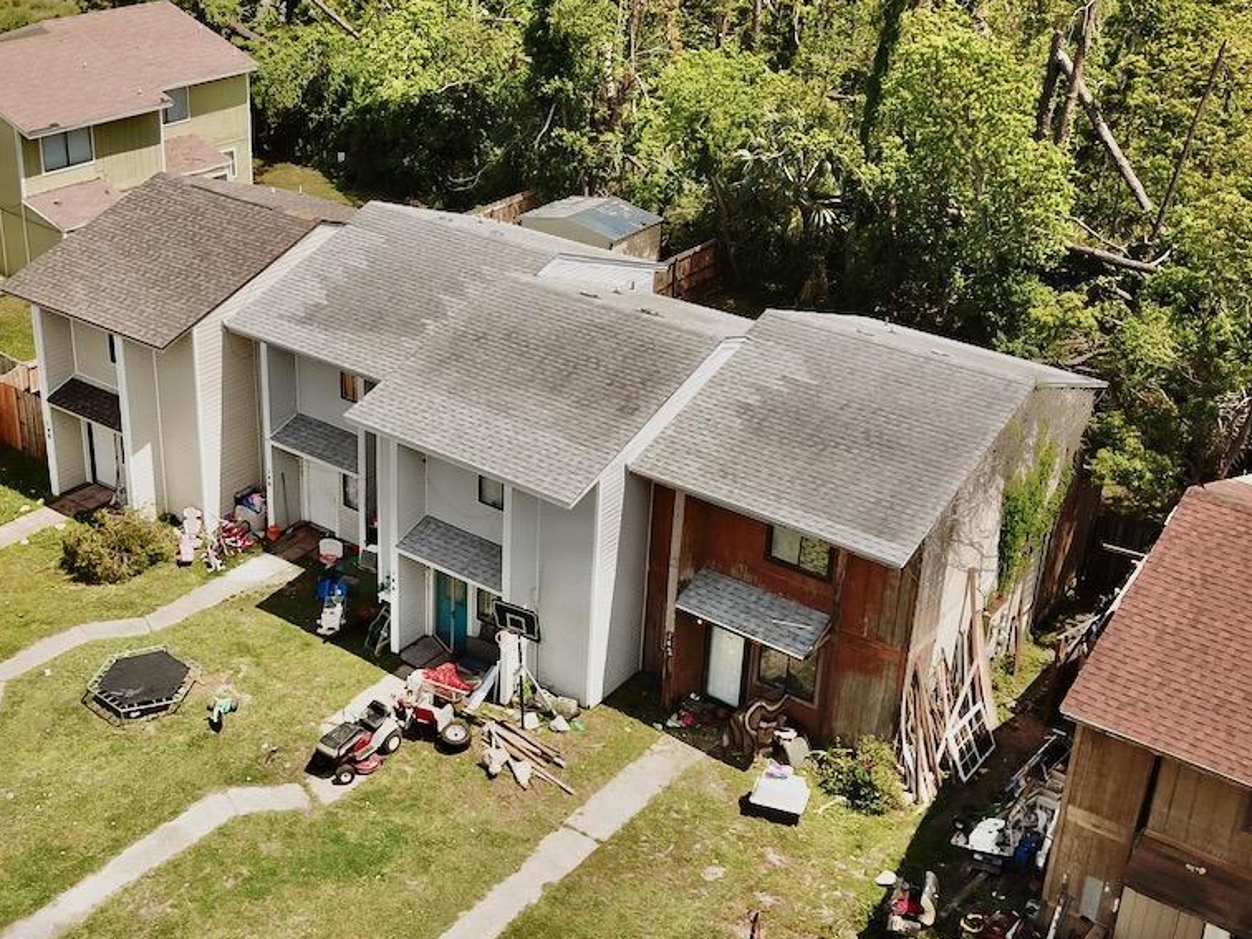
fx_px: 1591
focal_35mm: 44
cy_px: 427
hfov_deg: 42.8
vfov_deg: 32.9
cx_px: 510
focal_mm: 4.73
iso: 100
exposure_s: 1/1143
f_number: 2.2
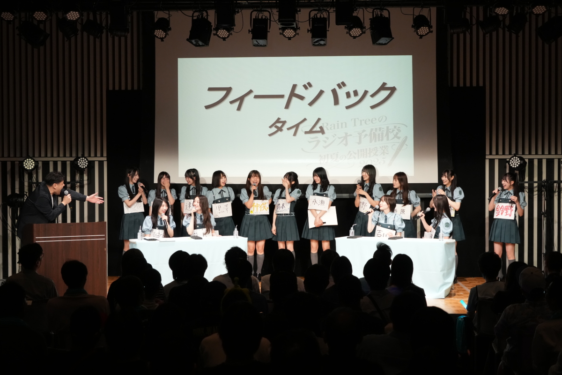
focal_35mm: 54
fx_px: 843
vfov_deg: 25.1
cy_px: 188
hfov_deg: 36.9
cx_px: 281
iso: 3200
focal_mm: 54
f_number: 5.6
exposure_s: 1/250
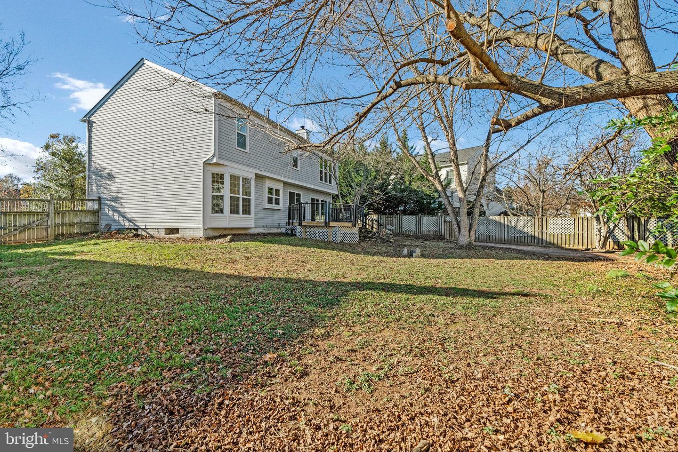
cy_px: 226
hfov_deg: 96.7
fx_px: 301
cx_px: 339
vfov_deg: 73.8
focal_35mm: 16
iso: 1250
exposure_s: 1/800
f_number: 7.1
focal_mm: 16
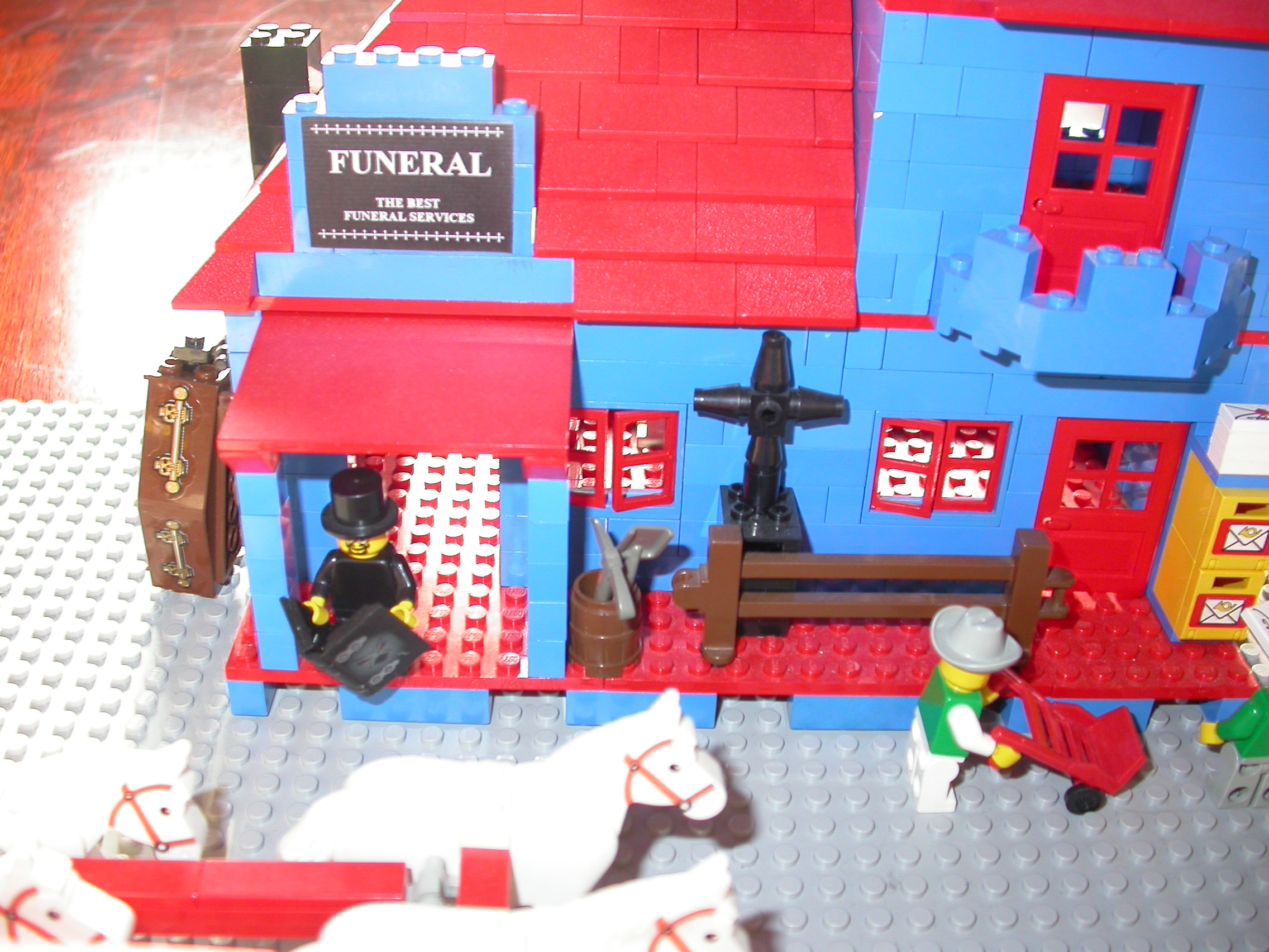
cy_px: 476
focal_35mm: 38
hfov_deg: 49.0
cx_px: 634
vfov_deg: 37.7
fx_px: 1393
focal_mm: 7.85
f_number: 2.6
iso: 100
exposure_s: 1/30
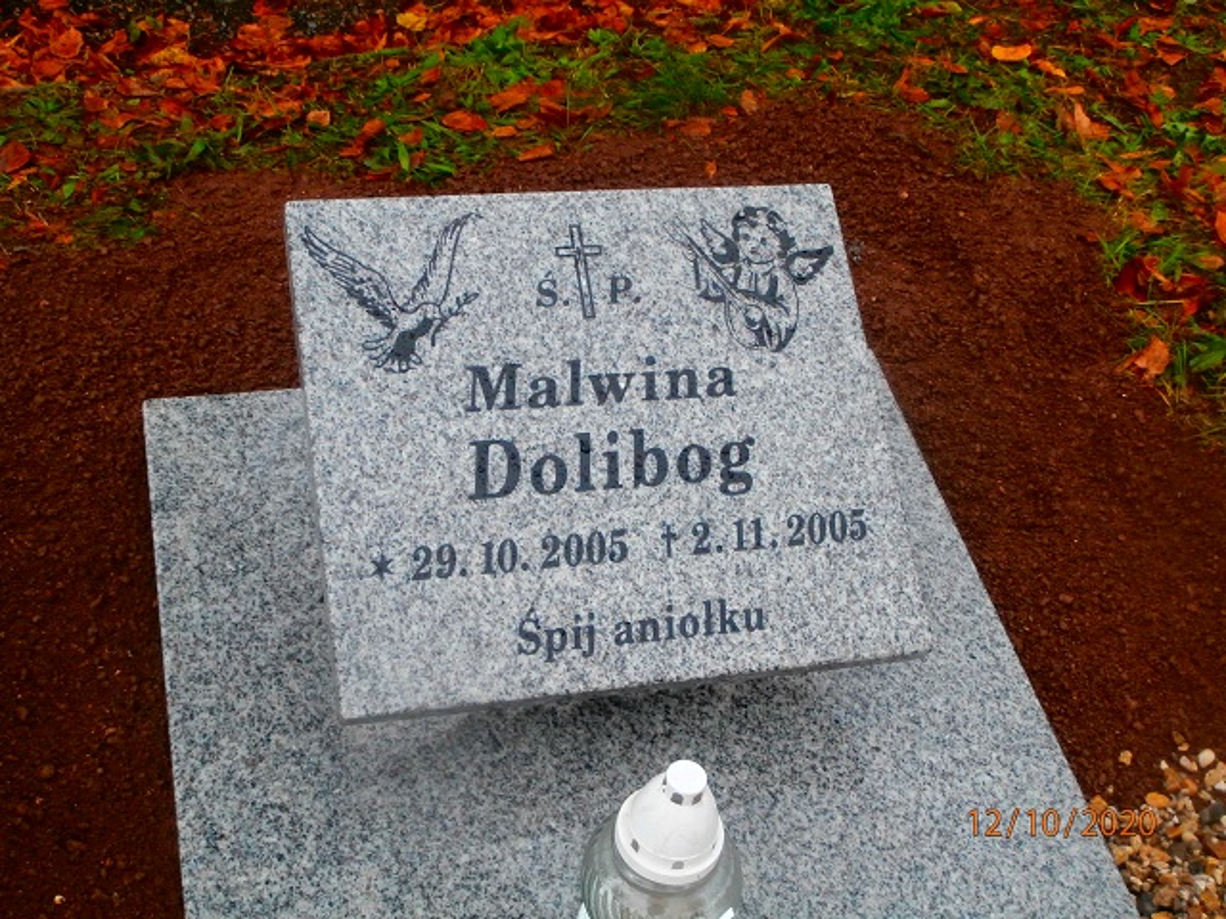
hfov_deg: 40.4
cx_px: 613
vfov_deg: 30.9
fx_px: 1665
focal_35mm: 47
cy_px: 460
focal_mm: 8.29
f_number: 4.2
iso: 200
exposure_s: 1/60
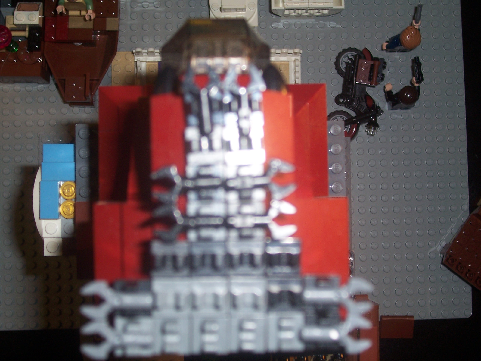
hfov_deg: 36.2
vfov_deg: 27.5
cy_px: 180
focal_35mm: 53
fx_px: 736
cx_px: 240
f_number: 3.4
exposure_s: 1/60
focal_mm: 8.6
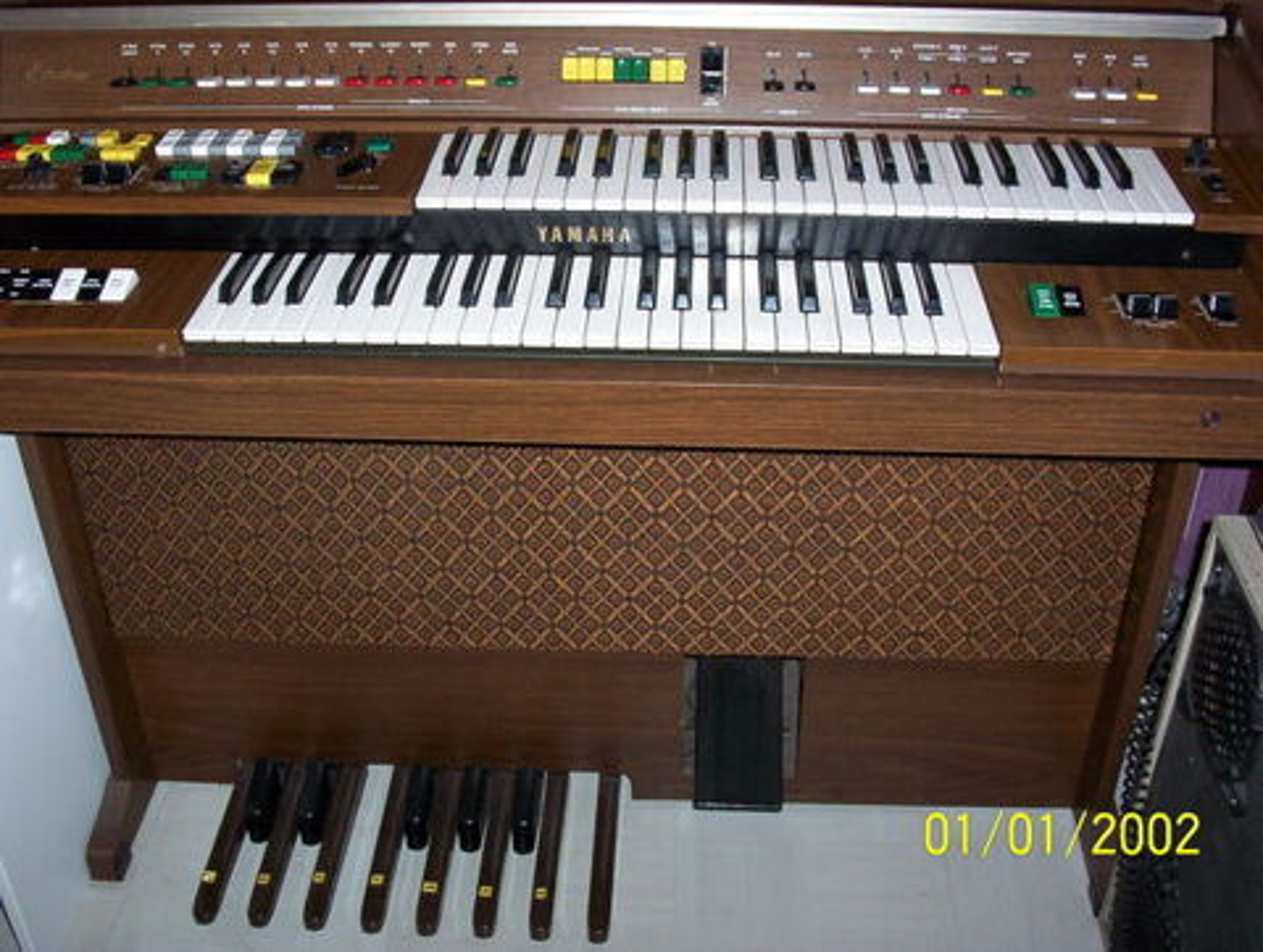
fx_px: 1426
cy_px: 476
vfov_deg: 36.9
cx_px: 632
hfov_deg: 47.8
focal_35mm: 39
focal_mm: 6
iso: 140
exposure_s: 1/30
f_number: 4.5
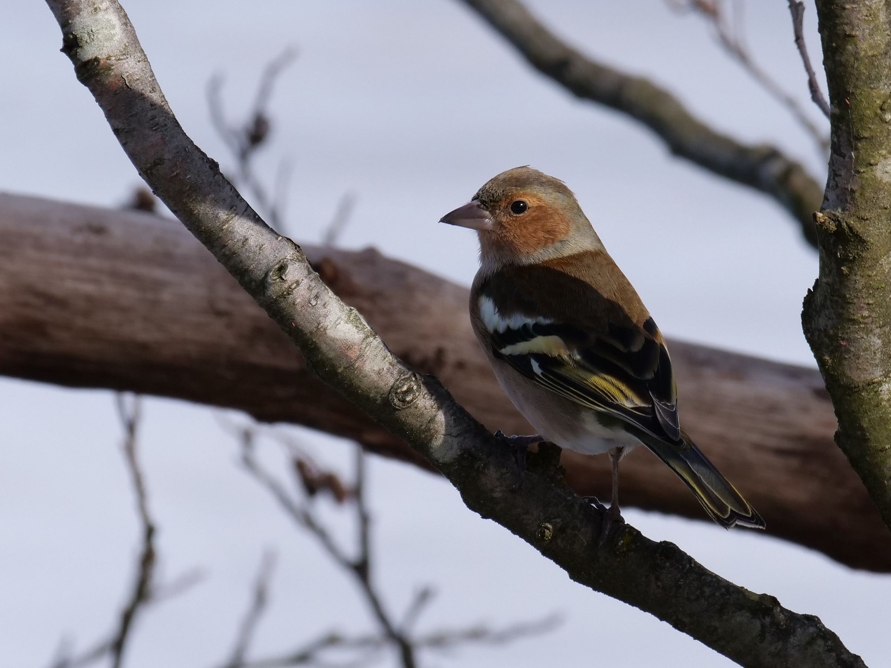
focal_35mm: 800
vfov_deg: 1.9
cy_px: 334
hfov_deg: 2.5
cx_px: 446
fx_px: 20588
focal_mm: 400
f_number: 8
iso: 400
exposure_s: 1/500
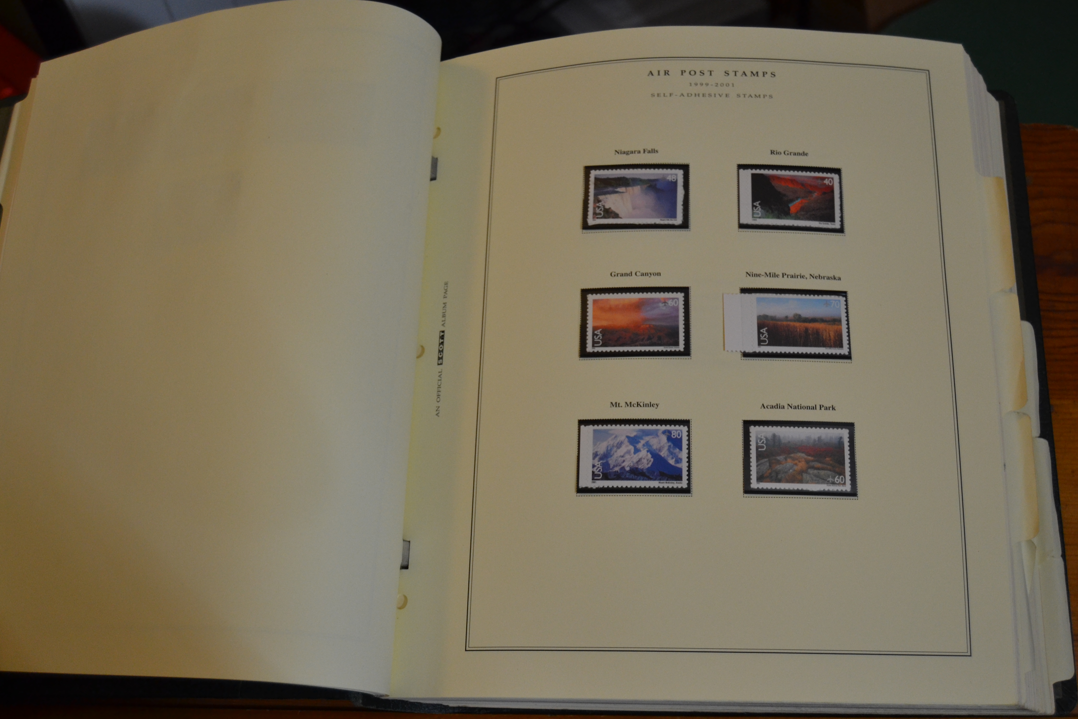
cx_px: 578
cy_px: 398
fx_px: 1198
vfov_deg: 33.4
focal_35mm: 40
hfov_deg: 48.4
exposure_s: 1/60
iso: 800
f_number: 3.8
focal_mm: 24
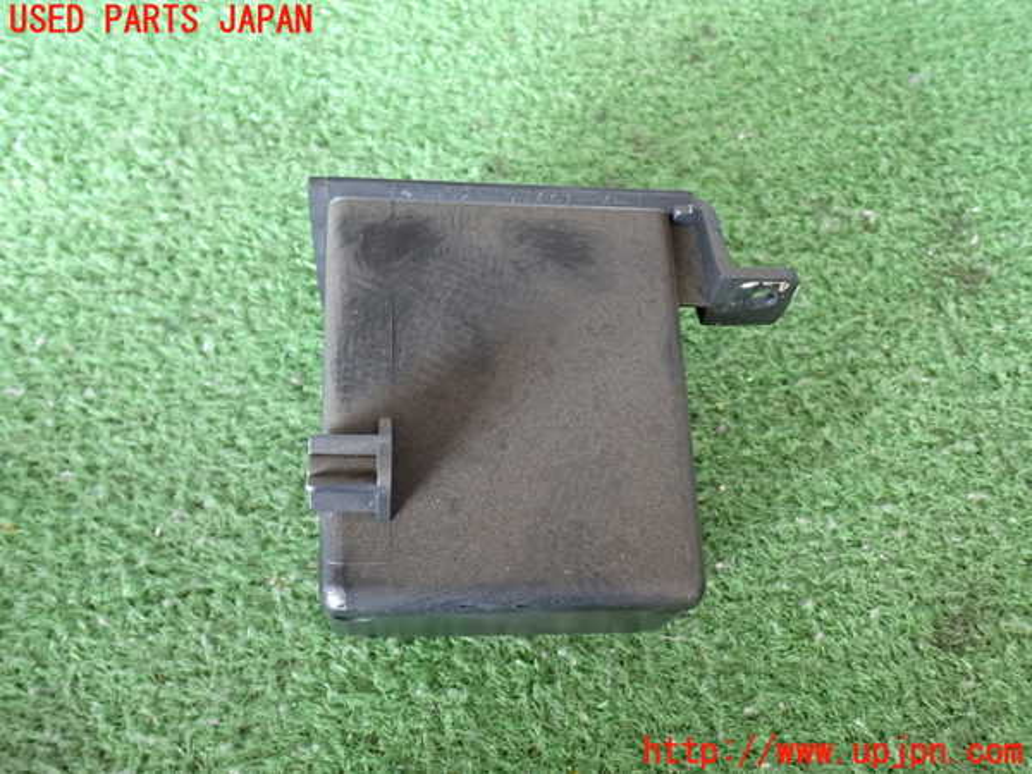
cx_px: 516
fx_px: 954
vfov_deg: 44.2
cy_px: 387
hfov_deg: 56.8
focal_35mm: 32
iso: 320
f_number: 2.4
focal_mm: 5.79
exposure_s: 1/30
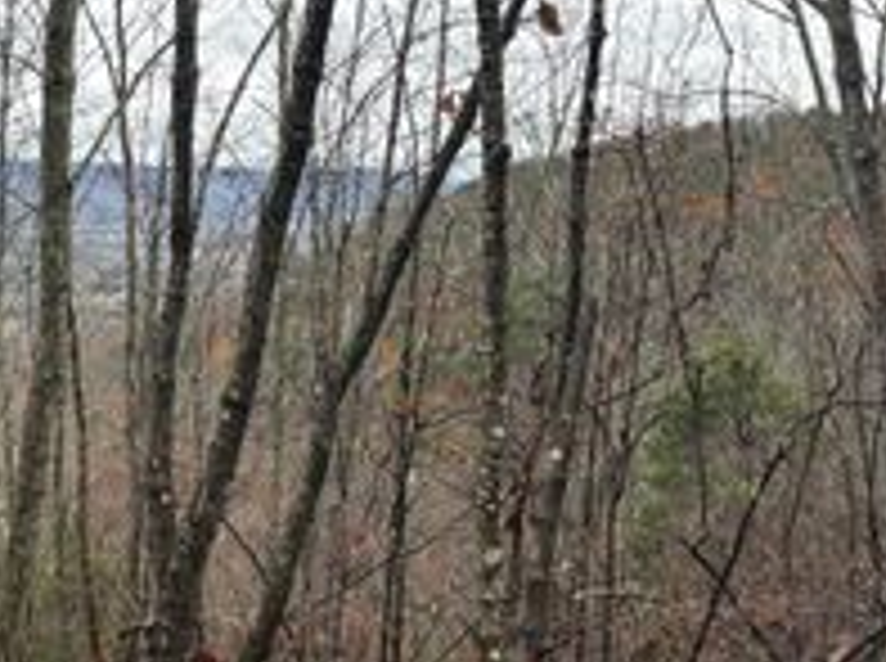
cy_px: 128
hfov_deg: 33.1
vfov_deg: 25.1
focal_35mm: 57
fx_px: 1456
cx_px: 214
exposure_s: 1/402
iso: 50
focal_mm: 5.96
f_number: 1.6
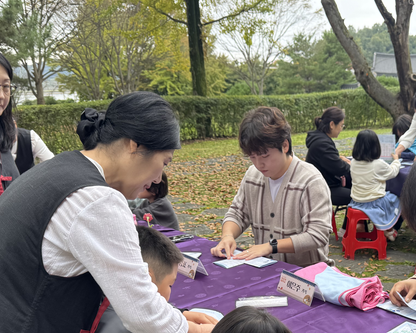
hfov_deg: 41.1
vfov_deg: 32.8
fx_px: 542
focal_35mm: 44
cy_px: 285
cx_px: 298
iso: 64
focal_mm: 6.76
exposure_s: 1/121
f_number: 1.78
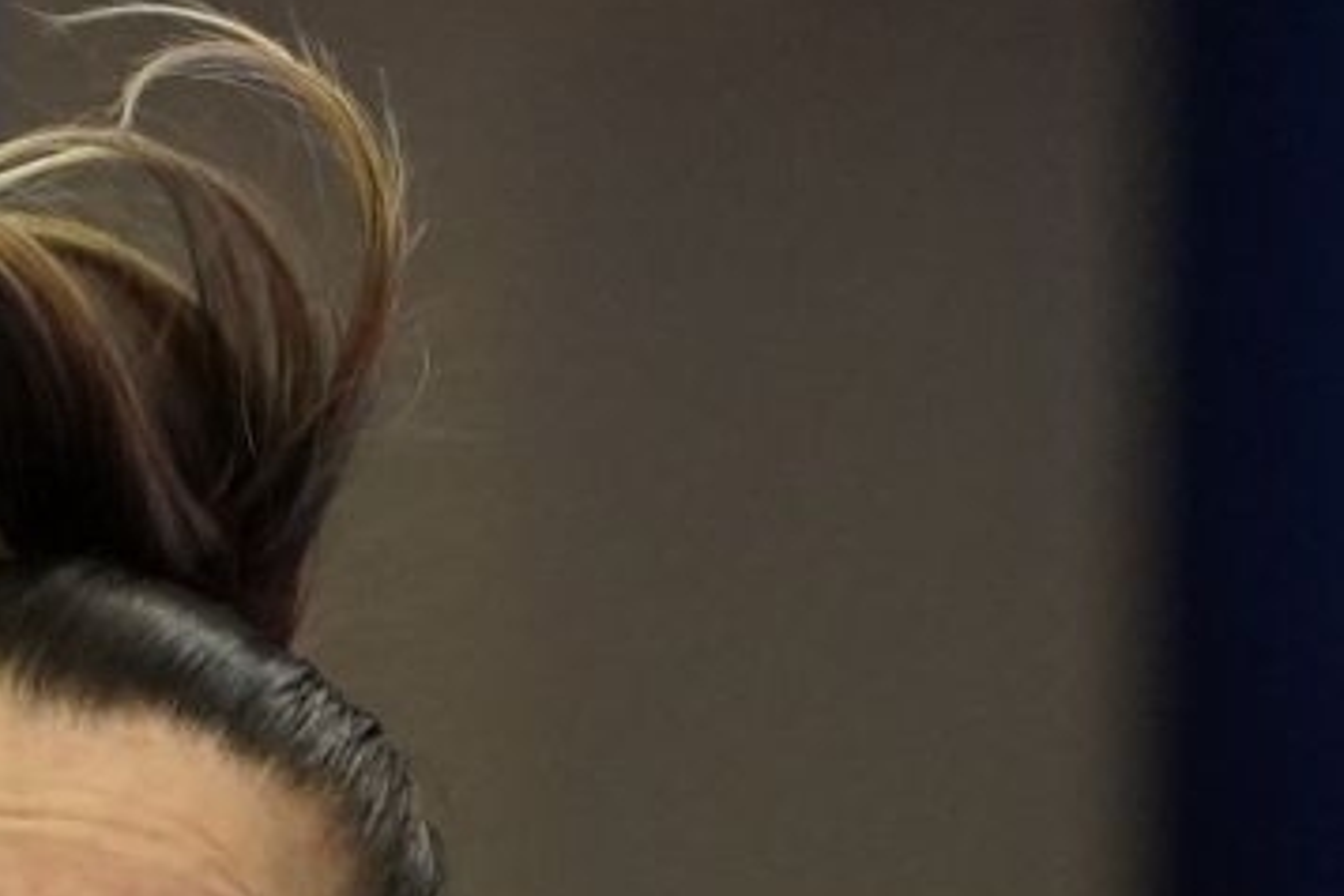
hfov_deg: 2.1
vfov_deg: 1.4
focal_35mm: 974
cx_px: -1920
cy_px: 670
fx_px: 36360
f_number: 2.8
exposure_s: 1/1000
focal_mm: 129
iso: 2500
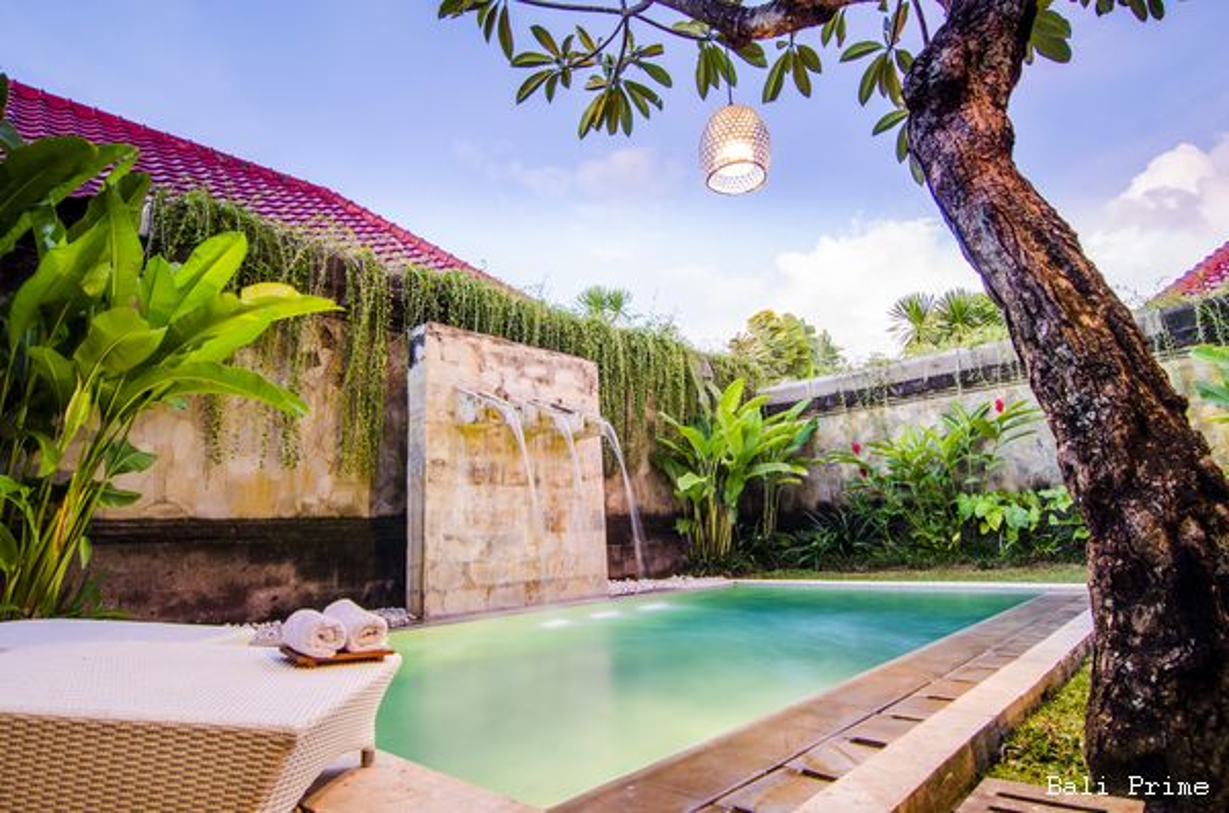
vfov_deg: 63.0
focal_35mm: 20
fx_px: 664
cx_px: 614
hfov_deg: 85.6
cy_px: 406
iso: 100
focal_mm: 13
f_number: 5.6
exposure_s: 4
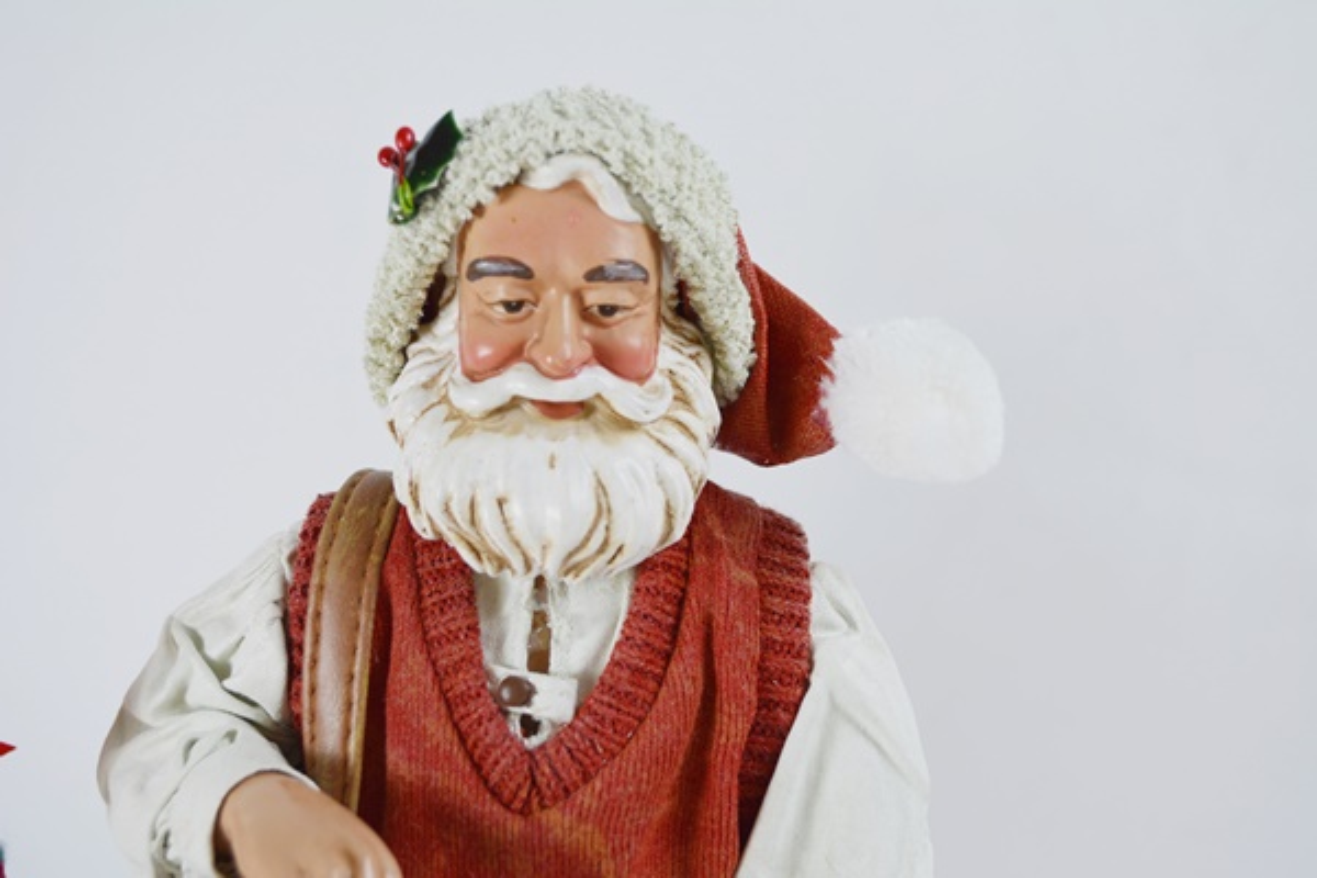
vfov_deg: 28.1
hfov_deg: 41.1
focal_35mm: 48
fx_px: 1756
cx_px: 658
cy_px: 439
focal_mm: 32
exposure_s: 1/125
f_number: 5.6
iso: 220
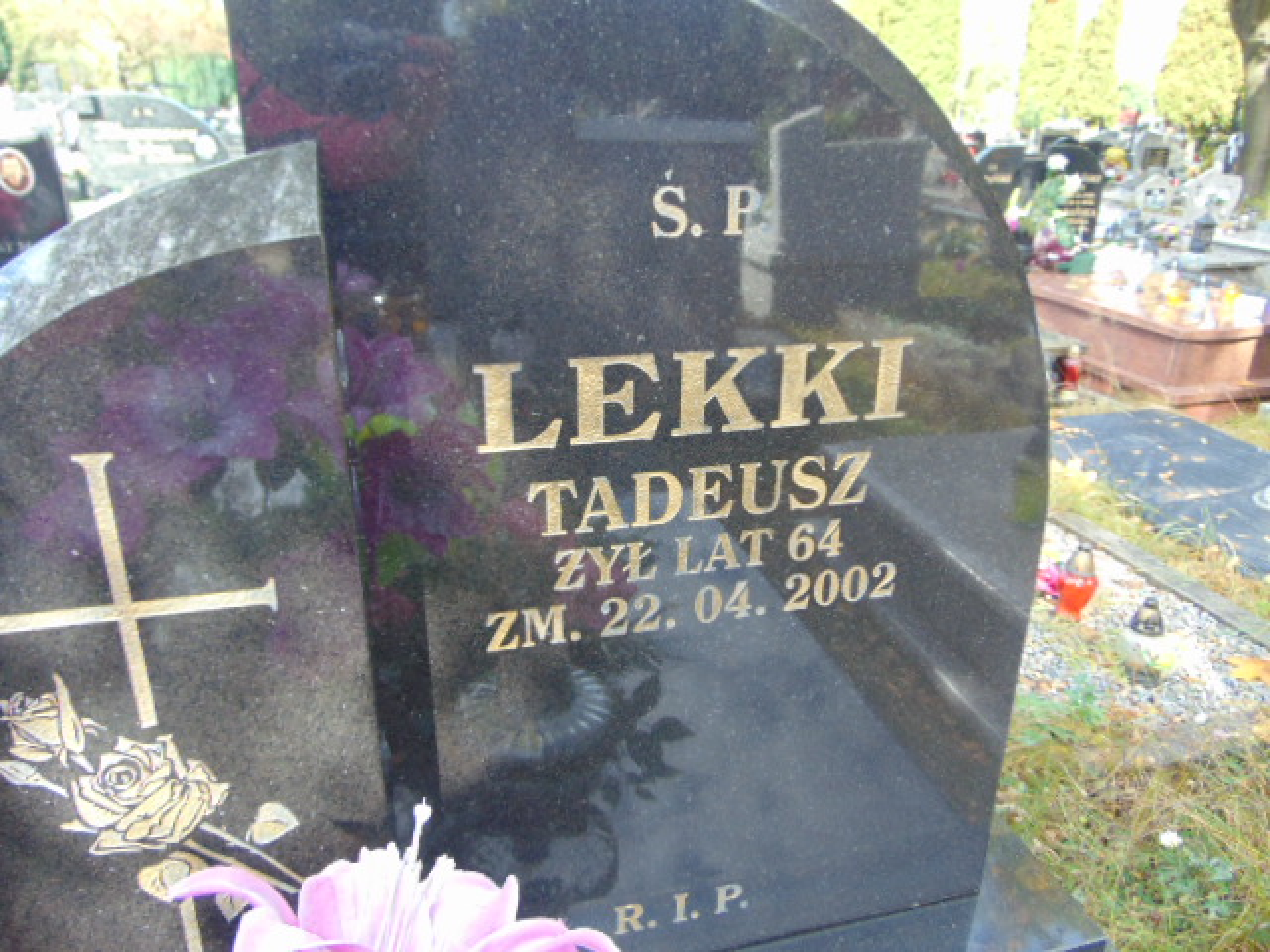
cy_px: 476
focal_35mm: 25
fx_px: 917
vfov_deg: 54.9
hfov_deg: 69.4
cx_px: 635
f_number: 3
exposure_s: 1/200
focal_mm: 4.5
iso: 100
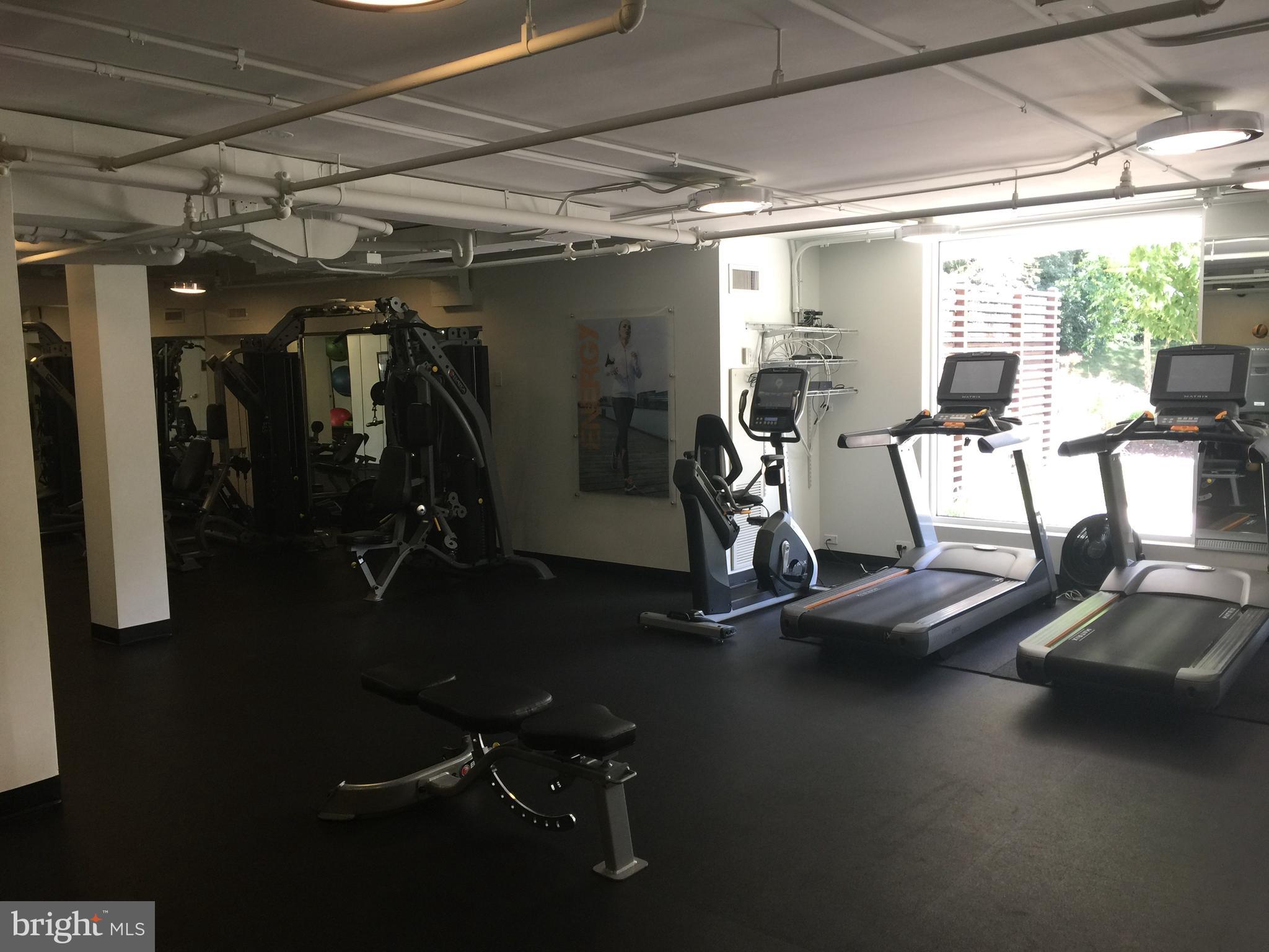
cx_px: 634
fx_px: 1063
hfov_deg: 61.7
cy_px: 476
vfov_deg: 48.2
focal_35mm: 29
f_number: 2.2
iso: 32
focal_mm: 4.15
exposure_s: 1/30
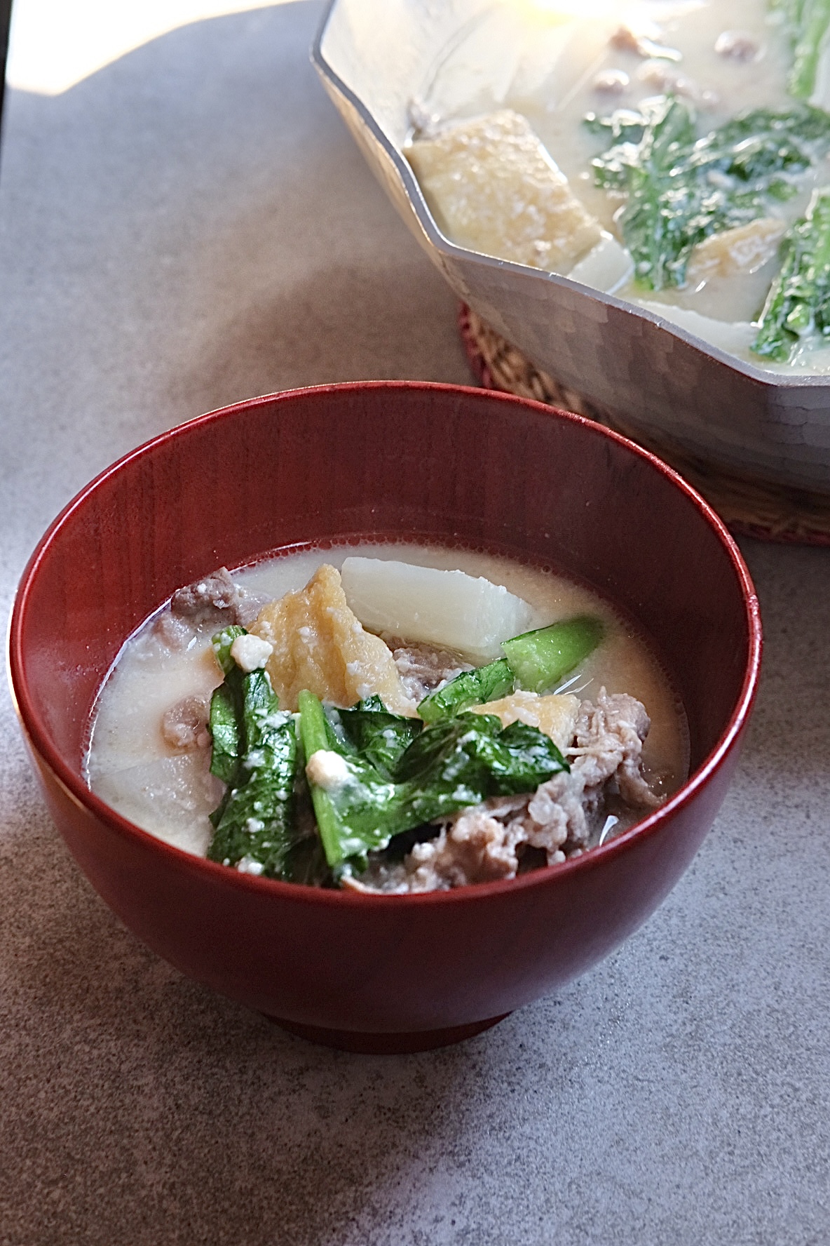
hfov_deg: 25.5
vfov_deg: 37.5
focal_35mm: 53
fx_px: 1833
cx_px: 415
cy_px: 623
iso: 800
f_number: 8
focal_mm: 35
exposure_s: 1/80
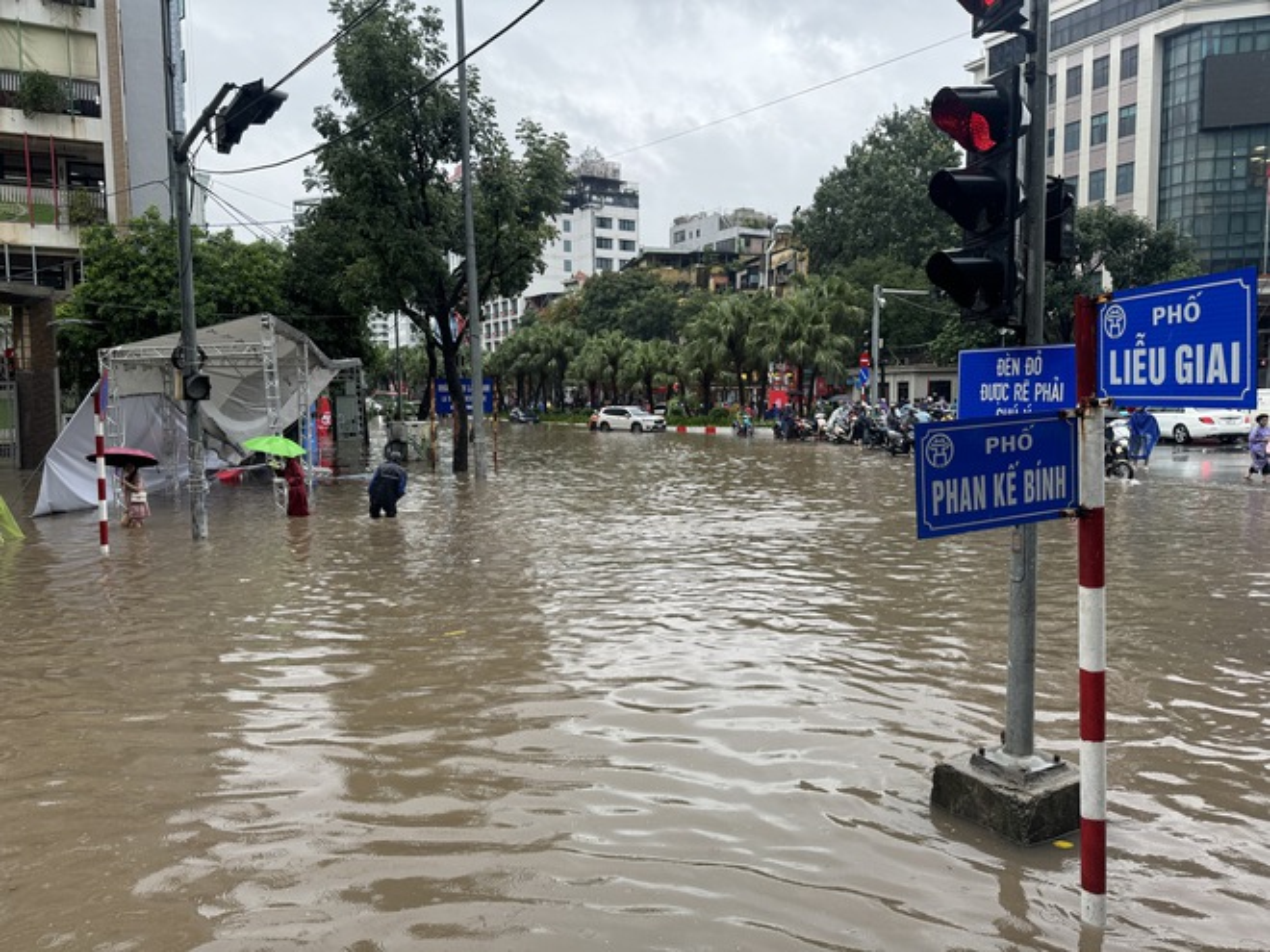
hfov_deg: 71.6
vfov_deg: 56.8
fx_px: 881
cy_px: 476
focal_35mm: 24
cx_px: 635
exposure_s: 1/379
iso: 80
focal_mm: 6.76
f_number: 1.78
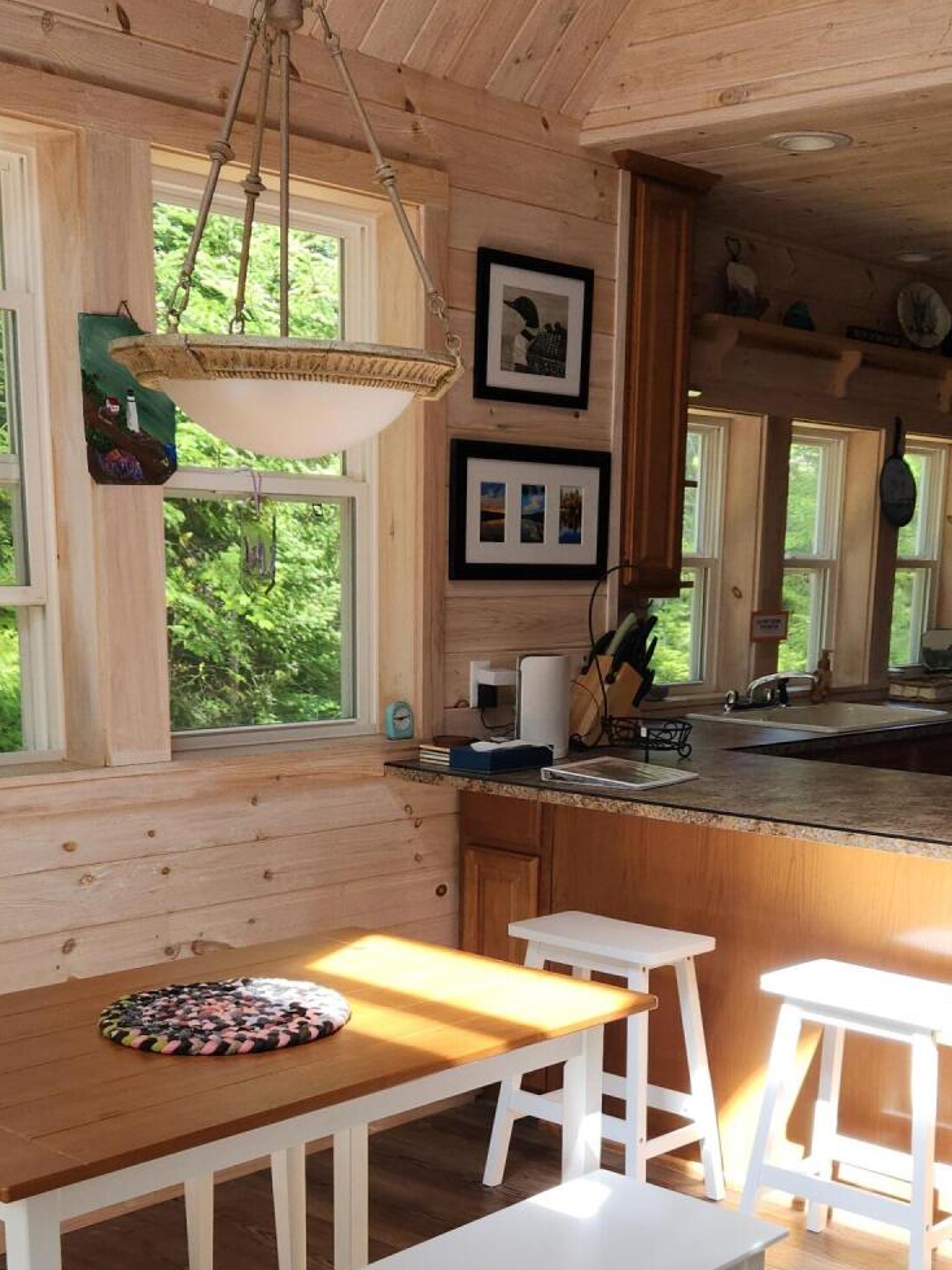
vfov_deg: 39.5
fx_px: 1724
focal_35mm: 47
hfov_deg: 30.8
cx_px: 545
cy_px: 931
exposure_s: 1/120
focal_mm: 5.4
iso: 32
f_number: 1.8
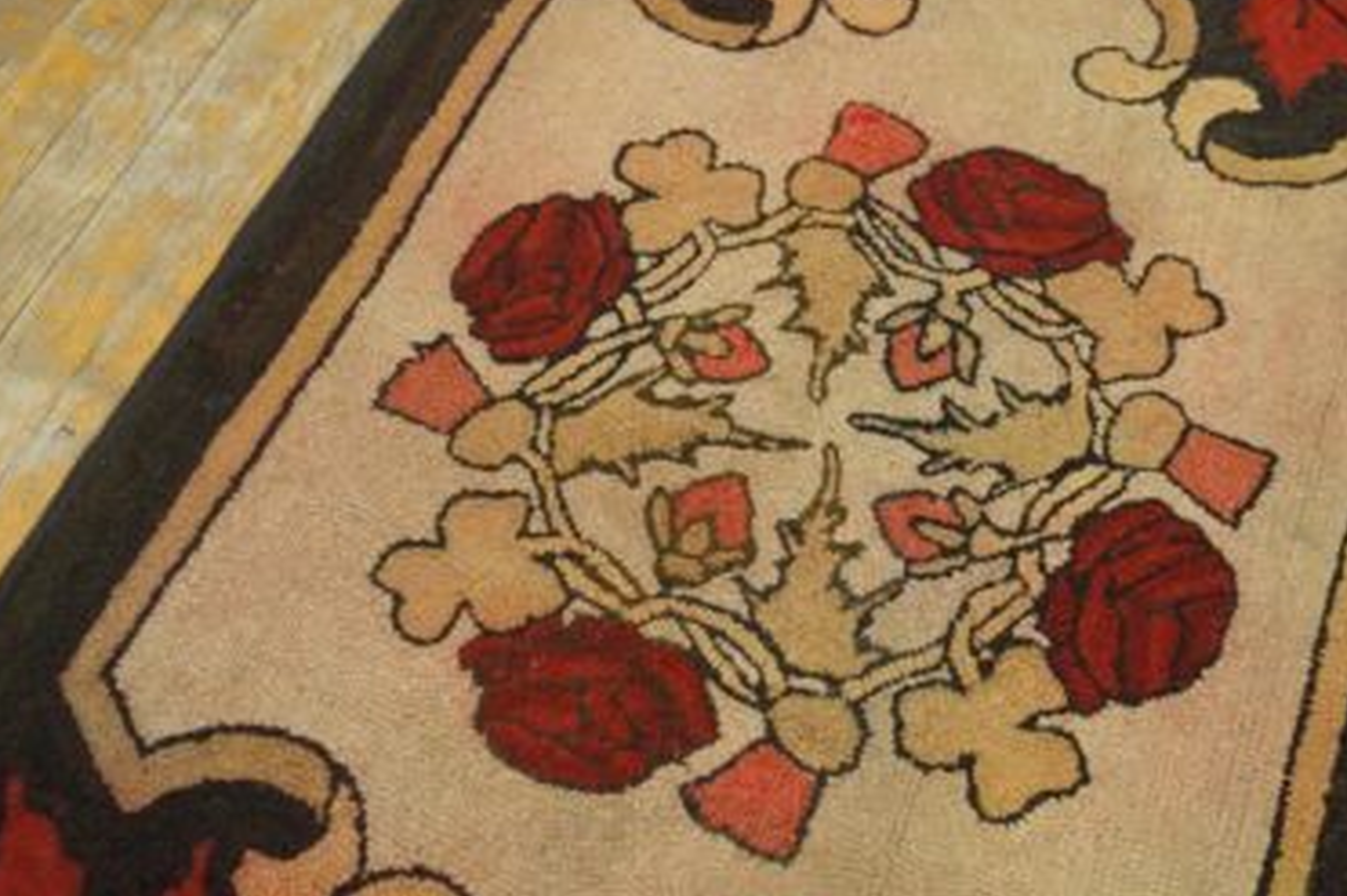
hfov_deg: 35.6
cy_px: 346
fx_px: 2087
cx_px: 817
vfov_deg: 24.2
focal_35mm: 56
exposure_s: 1/160
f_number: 4
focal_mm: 23
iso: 2500
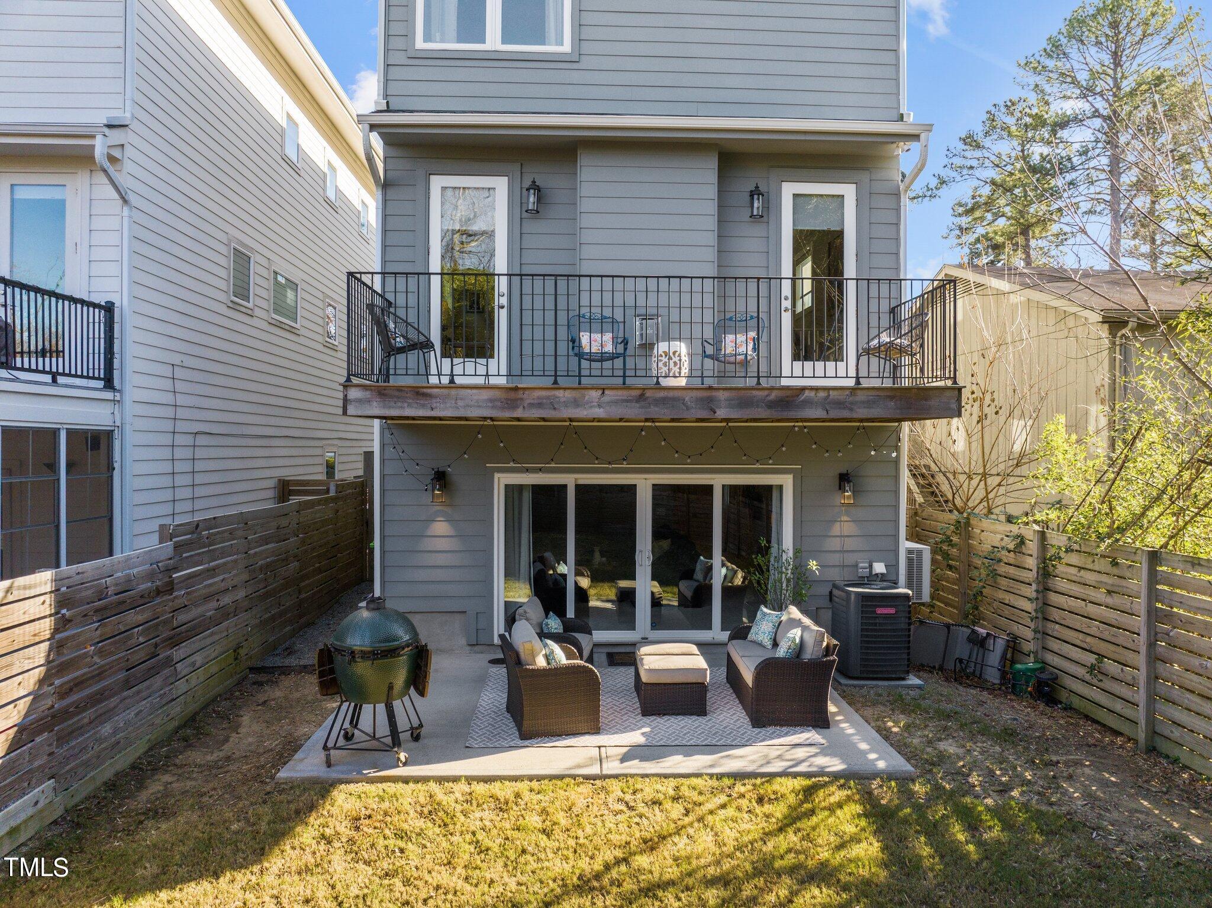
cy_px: 454
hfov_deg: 71.6
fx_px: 840
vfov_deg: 56.8
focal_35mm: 24
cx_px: 606
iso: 380
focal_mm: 12.29
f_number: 2.8
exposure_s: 1/200
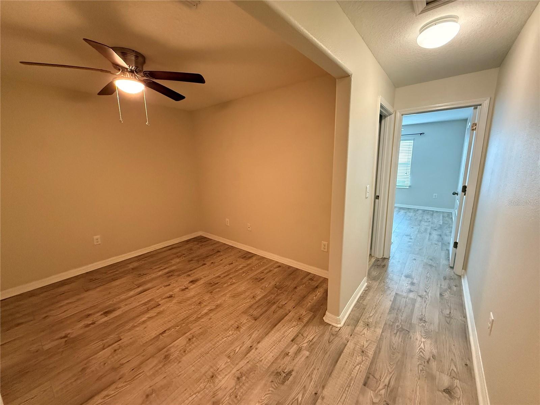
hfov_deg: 102.1
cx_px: 270
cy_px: 202
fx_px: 218
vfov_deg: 85.7
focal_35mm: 14
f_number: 2.2
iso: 800
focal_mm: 2.22
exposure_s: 1/60
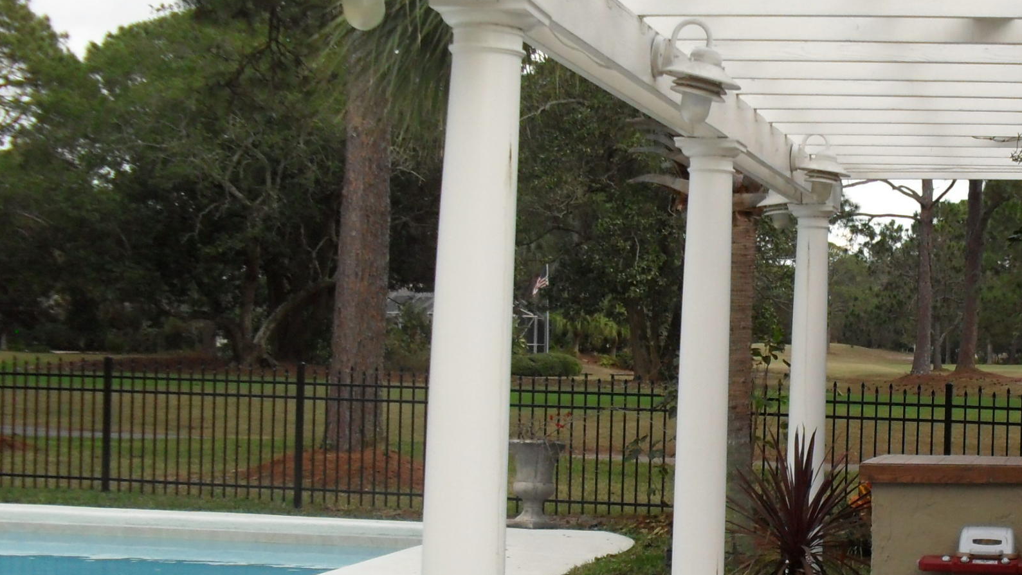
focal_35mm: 72
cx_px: 932
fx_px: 1951
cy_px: 377
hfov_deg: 28.2
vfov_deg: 16.7
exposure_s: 1/180
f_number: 3.2
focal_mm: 6.3
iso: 100
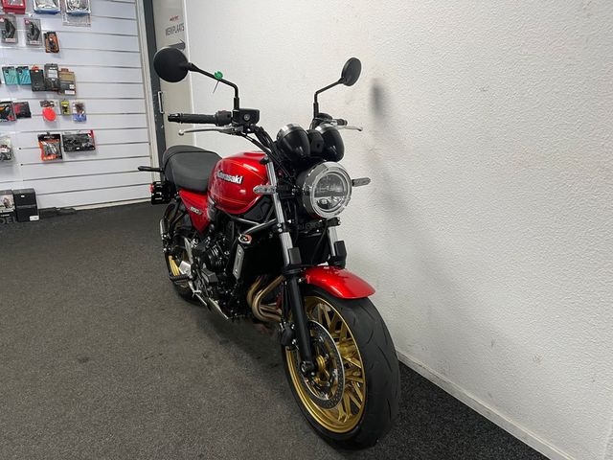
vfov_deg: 53.1
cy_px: 230
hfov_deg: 67.3
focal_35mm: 26
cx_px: 306
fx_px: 460
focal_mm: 5.1
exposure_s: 1/50
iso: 80
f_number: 1.6
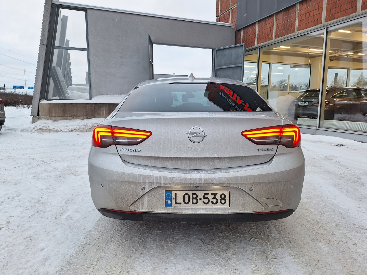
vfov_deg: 58.9
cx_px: 184
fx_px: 244
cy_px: 138
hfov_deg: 73.9
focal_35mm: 23
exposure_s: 1/100
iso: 50
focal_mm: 5.54
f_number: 1.8
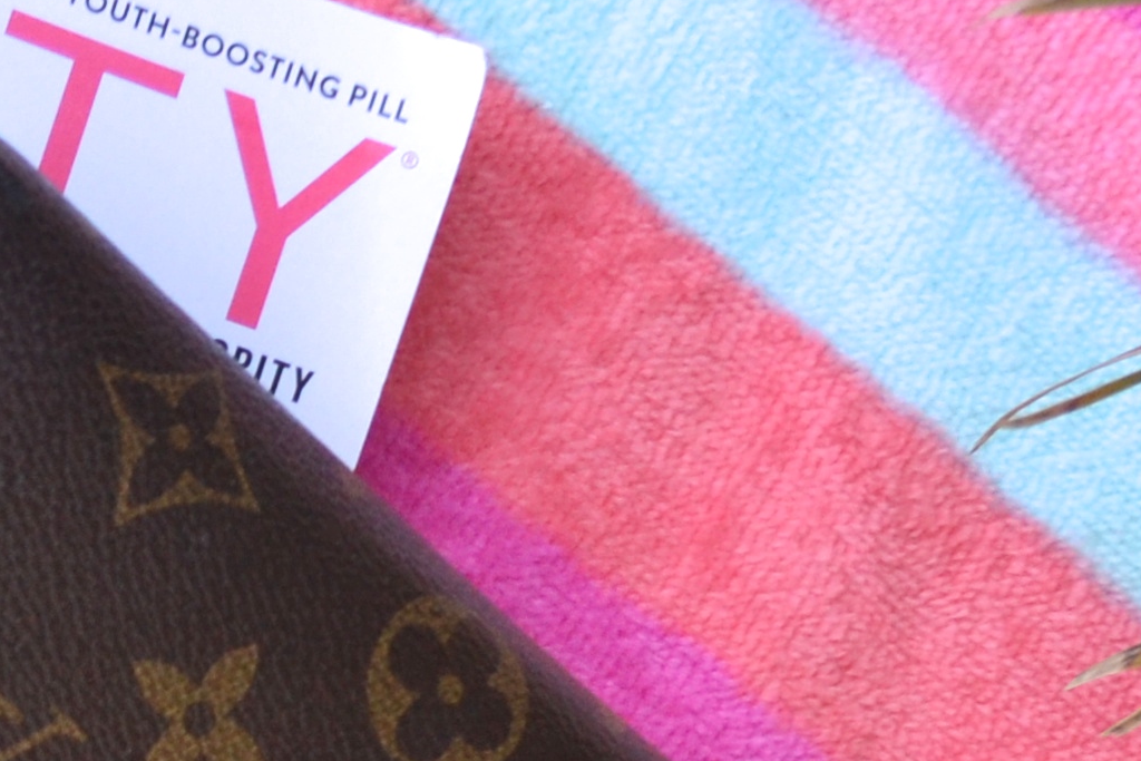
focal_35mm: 162
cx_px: -559
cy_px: 1180
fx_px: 5135
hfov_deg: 12.1
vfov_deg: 8.3
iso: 400
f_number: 5.6
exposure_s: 1/400
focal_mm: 24
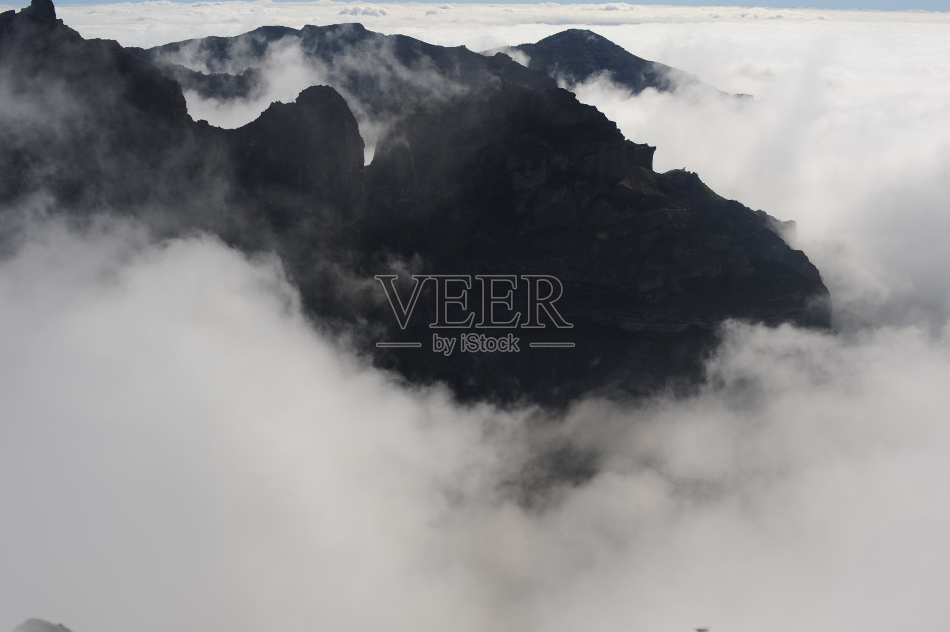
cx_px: 475
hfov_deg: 39.6
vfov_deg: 27.0
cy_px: 316
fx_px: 1319
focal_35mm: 50
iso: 200
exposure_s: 1/250
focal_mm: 50
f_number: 11
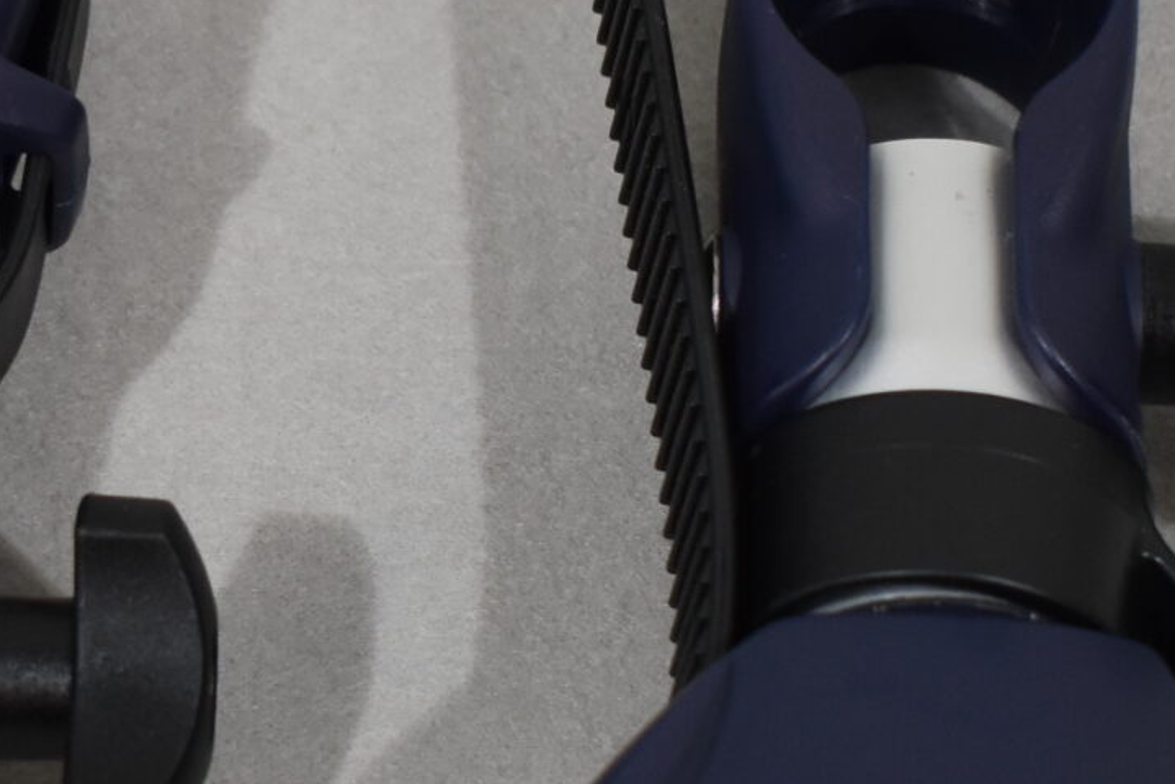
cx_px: 304
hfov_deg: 13.2
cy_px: 497
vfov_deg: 8.9
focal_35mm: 155
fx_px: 5054
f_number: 4.2
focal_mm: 29
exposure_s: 1/250
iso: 800
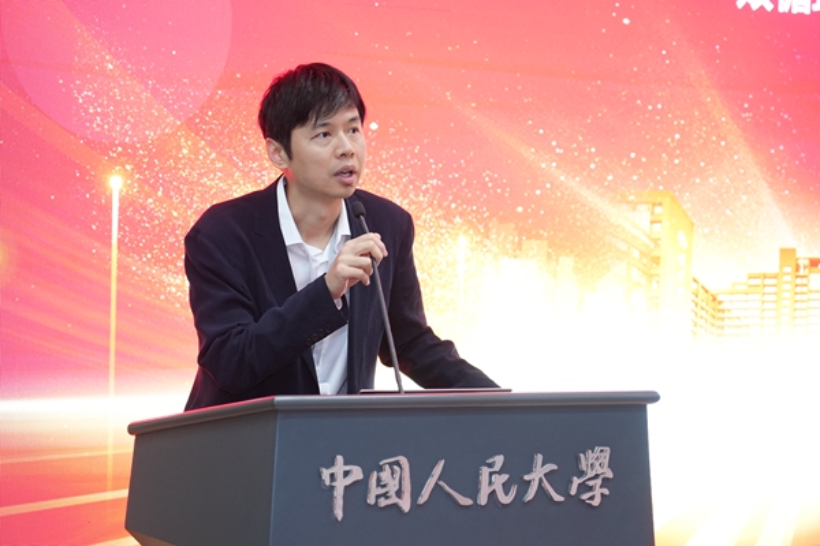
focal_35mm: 105
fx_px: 2391
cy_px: 273
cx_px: 410
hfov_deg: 19.5
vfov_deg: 13.0
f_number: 4
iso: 2500
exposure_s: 1/100
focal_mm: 105
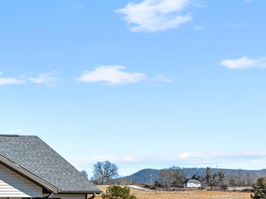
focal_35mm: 97
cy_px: 271
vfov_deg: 14.5
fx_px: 745
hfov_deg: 17.7
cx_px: -156
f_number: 2.8
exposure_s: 1/1600
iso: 100
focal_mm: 12.29
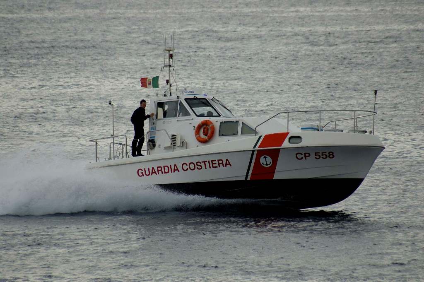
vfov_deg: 3.1
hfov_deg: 4.6
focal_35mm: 450
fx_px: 5296
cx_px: 212
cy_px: 141
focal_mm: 300
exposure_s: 1/1000
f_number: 5.6
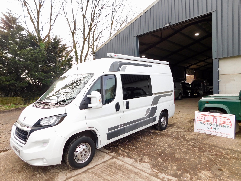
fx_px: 160
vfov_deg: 58.9
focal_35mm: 23
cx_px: 120
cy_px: 90
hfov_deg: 73.9
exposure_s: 1/320
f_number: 3
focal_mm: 4
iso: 125
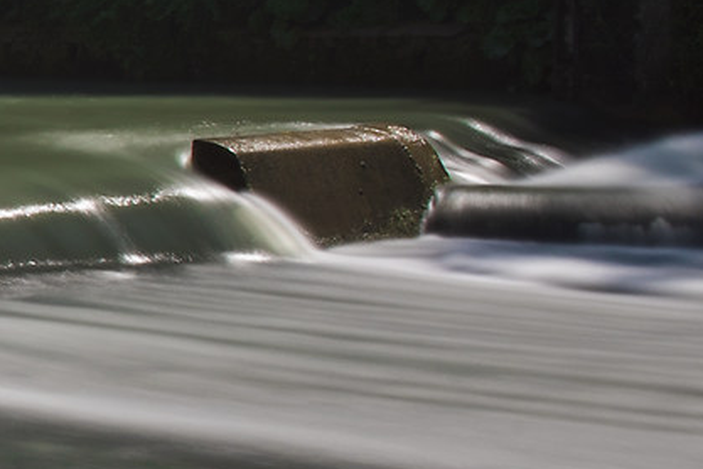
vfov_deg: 8.2
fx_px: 3261
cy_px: 184
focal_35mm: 167
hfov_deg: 10.9
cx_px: -851
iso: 80
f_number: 22
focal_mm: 29
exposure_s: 20
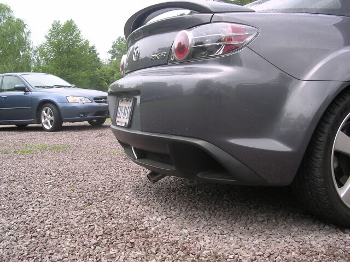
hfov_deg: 49.0
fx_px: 384
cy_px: 131
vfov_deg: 37.7
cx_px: 175
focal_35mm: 38
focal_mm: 5.8
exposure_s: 1/387
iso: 100
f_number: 2.8
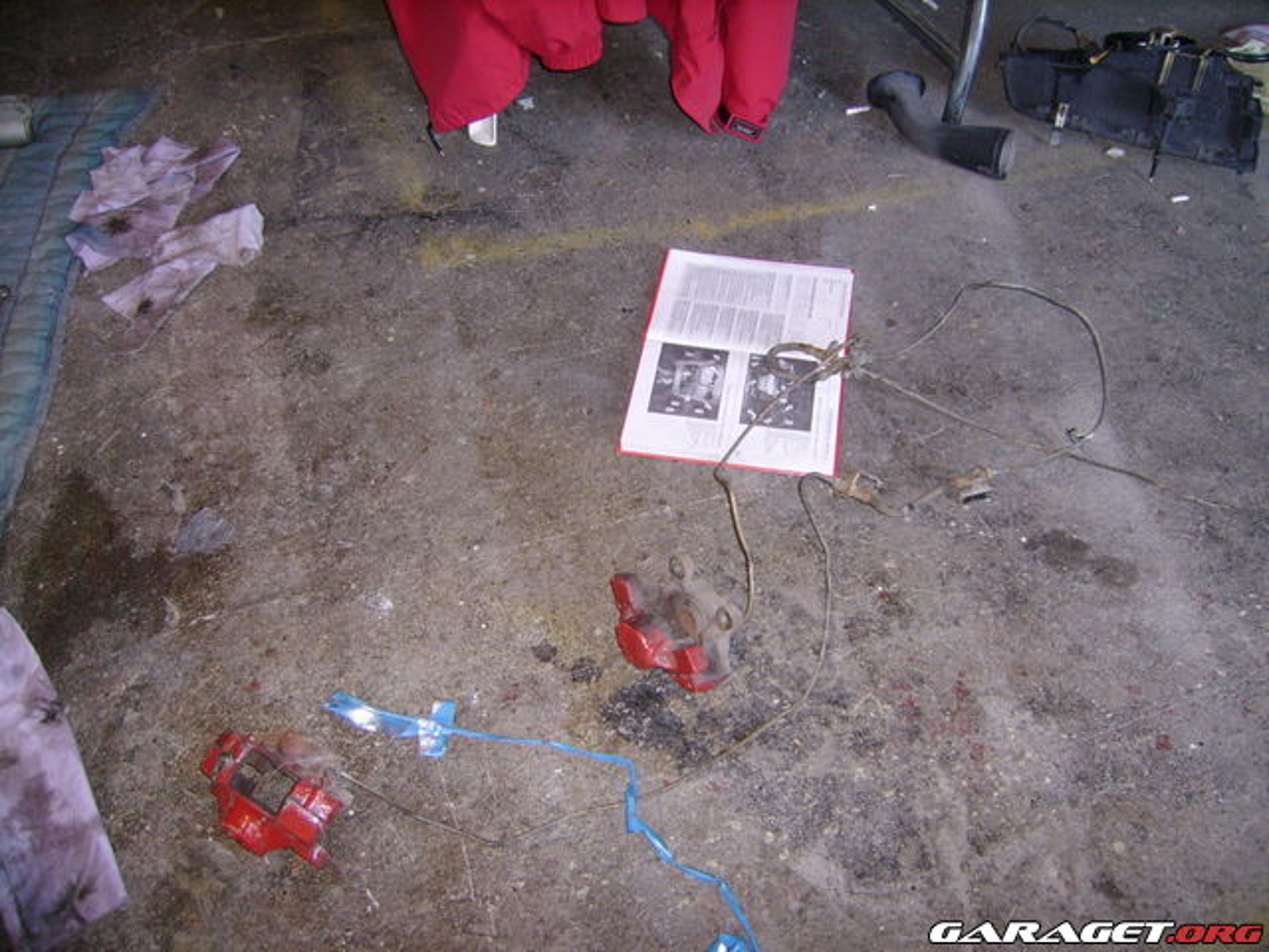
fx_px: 1283
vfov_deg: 40.7
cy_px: 476
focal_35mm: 35
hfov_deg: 52.6
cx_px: 634
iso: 142
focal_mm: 5.95
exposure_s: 1/30
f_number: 2.8
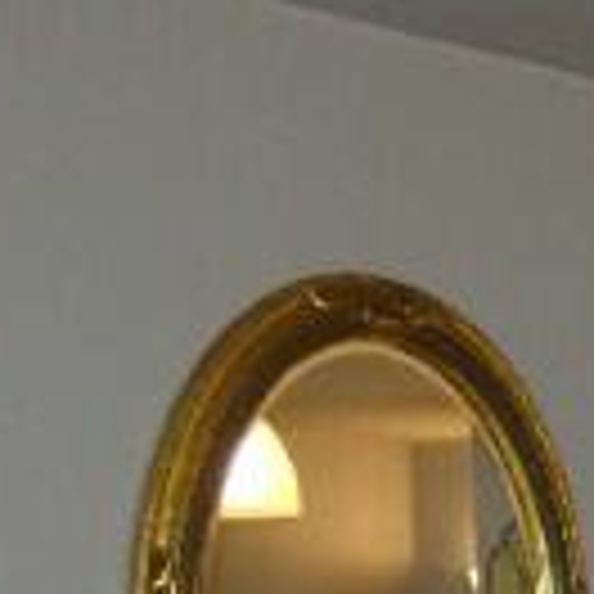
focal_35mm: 137
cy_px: 972
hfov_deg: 11.4
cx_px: 1233
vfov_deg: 12.0
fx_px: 2660
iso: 320
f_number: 2.8
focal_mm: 3.6
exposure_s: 1/60
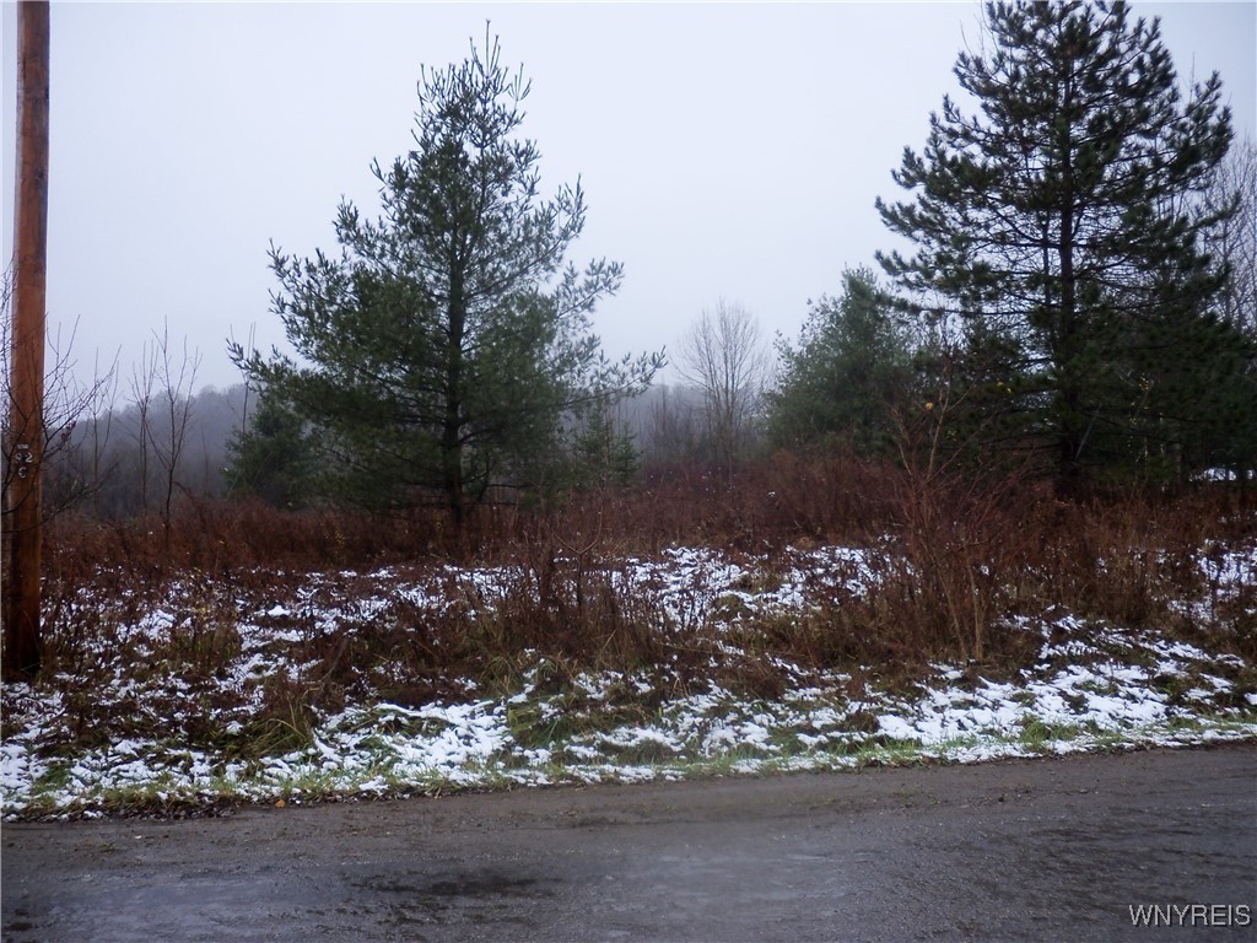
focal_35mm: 38
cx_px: 628
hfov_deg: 49.0
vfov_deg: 37.7
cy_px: 472
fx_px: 1380
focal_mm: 6.3
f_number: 3.5
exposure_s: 1/160
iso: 100
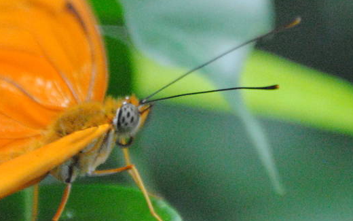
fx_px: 9062
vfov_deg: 1.4
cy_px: 126
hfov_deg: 2.2
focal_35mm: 942
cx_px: 51
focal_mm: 200
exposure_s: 1/100
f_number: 5.6
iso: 1600
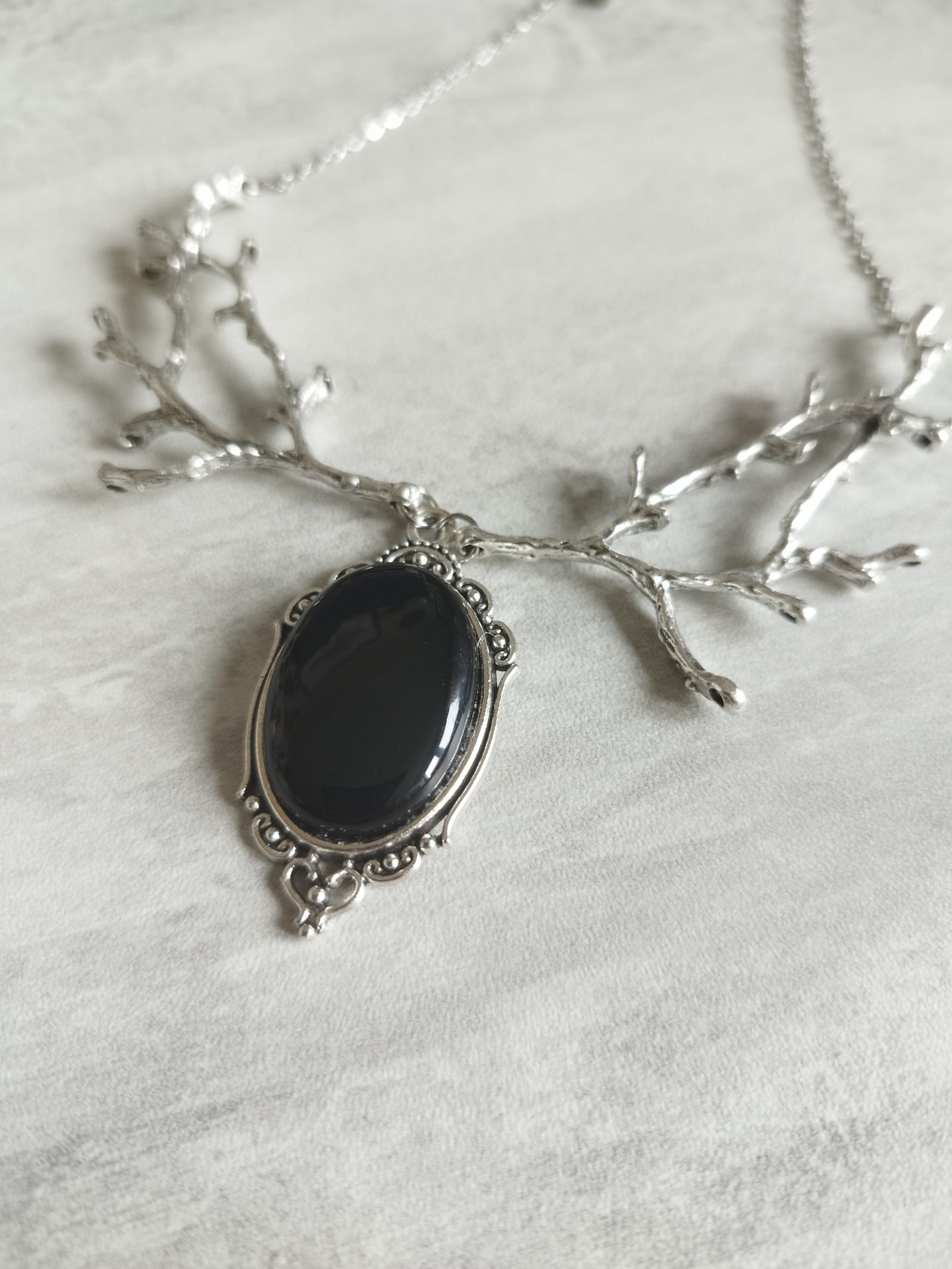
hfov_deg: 54.9
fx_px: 917
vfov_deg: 69.4
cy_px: 634
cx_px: 476
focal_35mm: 25
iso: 160
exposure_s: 1/50
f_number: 1.89
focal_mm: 5.95
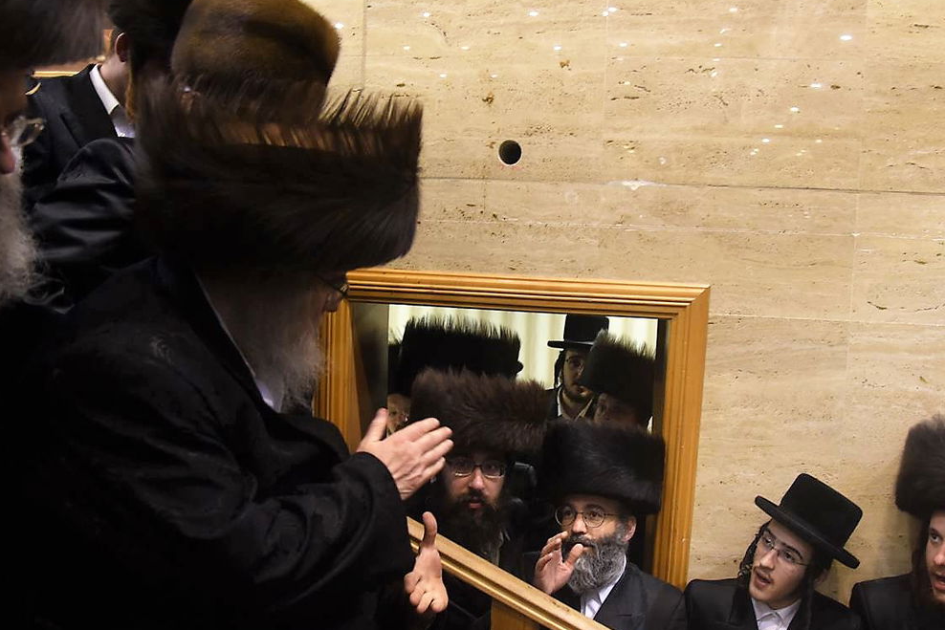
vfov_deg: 38.9
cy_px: 302
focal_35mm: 34
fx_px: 893
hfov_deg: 55.8
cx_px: 497
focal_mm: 24
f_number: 4
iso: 1250
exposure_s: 1/100
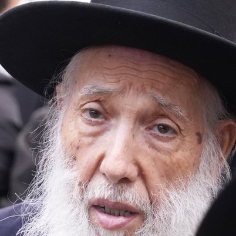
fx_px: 4427
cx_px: 103
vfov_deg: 3.1
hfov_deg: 3.1
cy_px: 145
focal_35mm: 574
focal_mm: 194
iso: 8000
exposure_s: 1/160
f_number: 7.1
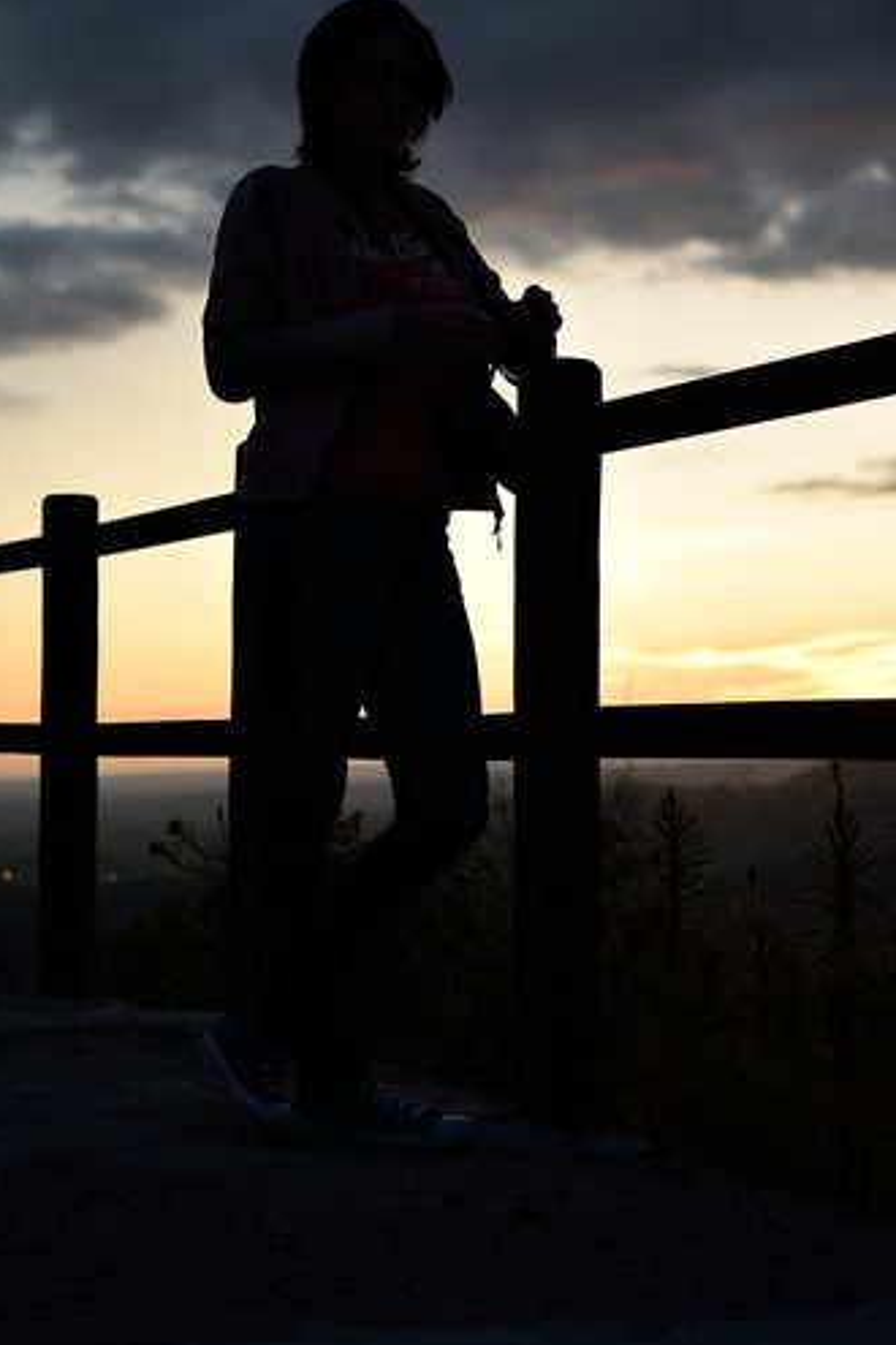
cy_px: 549
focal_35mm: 64
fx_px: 2374
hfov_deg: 21.3
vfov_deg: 31.5
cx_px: 529
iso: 100
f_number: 1.8
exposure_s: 1/200
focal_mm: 35
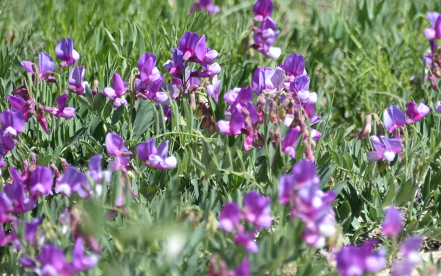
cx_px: 331
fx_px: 7355
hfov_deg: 3.4
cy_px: 96
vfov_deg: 2.1
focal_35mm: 612
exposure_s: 1/640
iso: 160
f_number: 5.6
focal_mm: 300
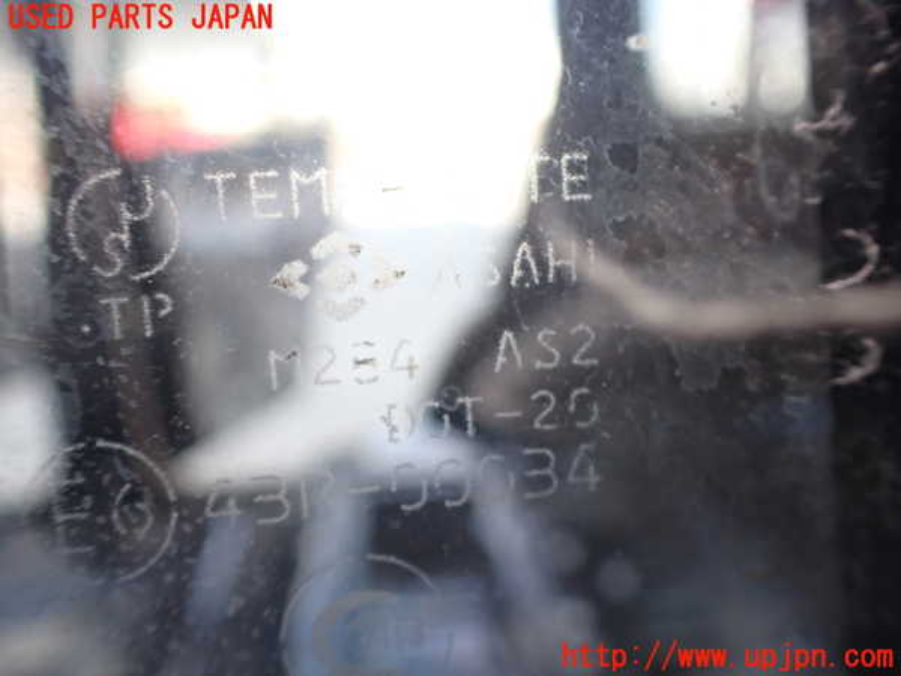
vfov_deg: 46.8
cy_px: 338
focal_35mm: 30
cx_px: 450
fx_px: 781
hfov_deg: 60.0
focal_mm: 5.4
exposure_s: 1/125
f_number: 2.3
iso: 200
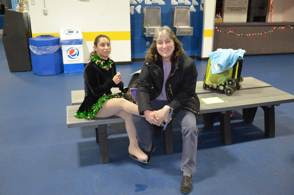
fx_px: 269
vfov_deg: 39.8
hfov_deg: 57.3
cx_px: 147
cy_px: 98
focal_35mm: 33
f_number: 4
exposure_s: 1/60
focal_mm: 22
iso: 3200
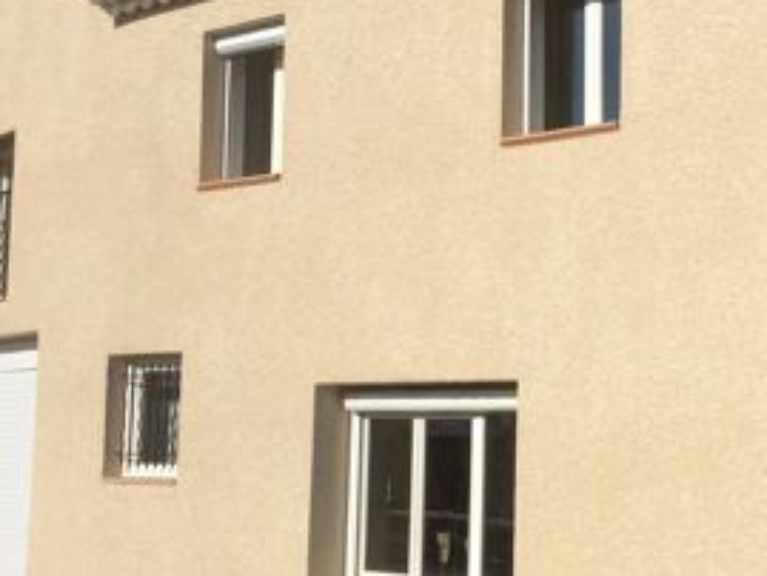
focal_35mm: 57
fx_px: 1264
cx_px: 539
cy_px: 315
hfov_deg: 33.3
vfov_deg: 25.7
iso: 32
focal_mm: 3.3
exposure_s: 1/4098
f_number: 2.4
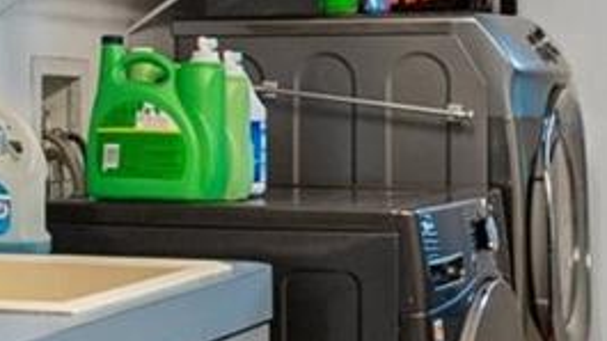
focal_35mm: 123
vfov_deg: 9.8
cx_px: -2
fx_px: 1982
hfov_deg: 17.0
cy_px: 46
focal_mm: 13
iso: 500
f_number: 8
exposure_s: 1/1.67
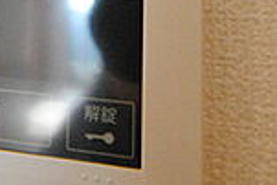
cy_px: -24
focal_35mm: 51
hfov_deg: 36.7
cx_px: 35
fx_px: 393
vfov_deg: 24.6
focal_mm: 8
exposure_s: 1/160
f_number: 6.3
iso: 1600
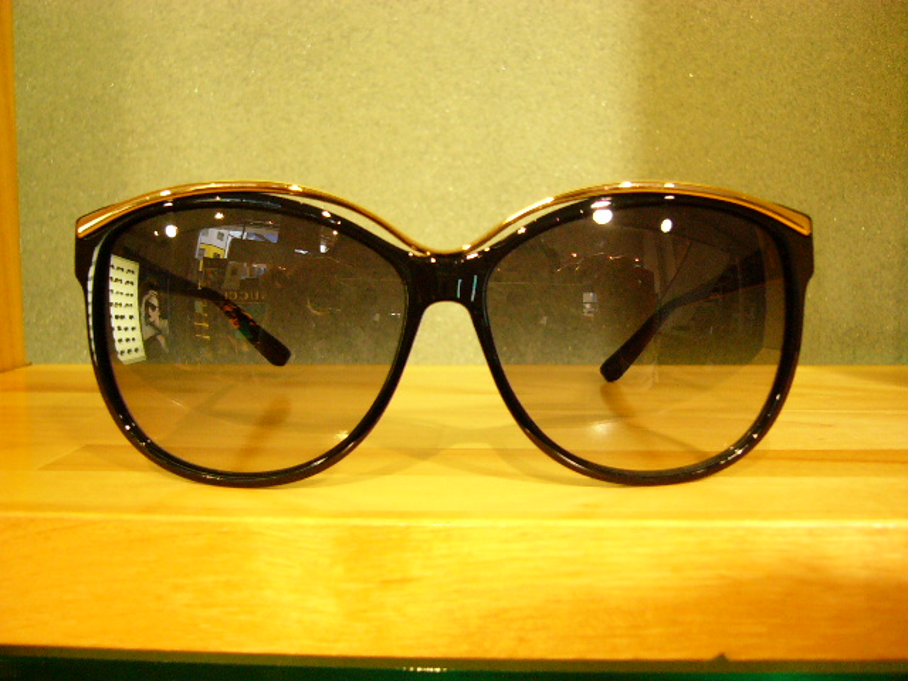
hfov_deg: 52.6
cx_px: 454
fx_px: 918
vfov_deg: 40.7
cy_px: 340
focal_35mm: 35
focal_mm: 5.8
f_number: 2.8
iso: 200
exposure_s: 1/40
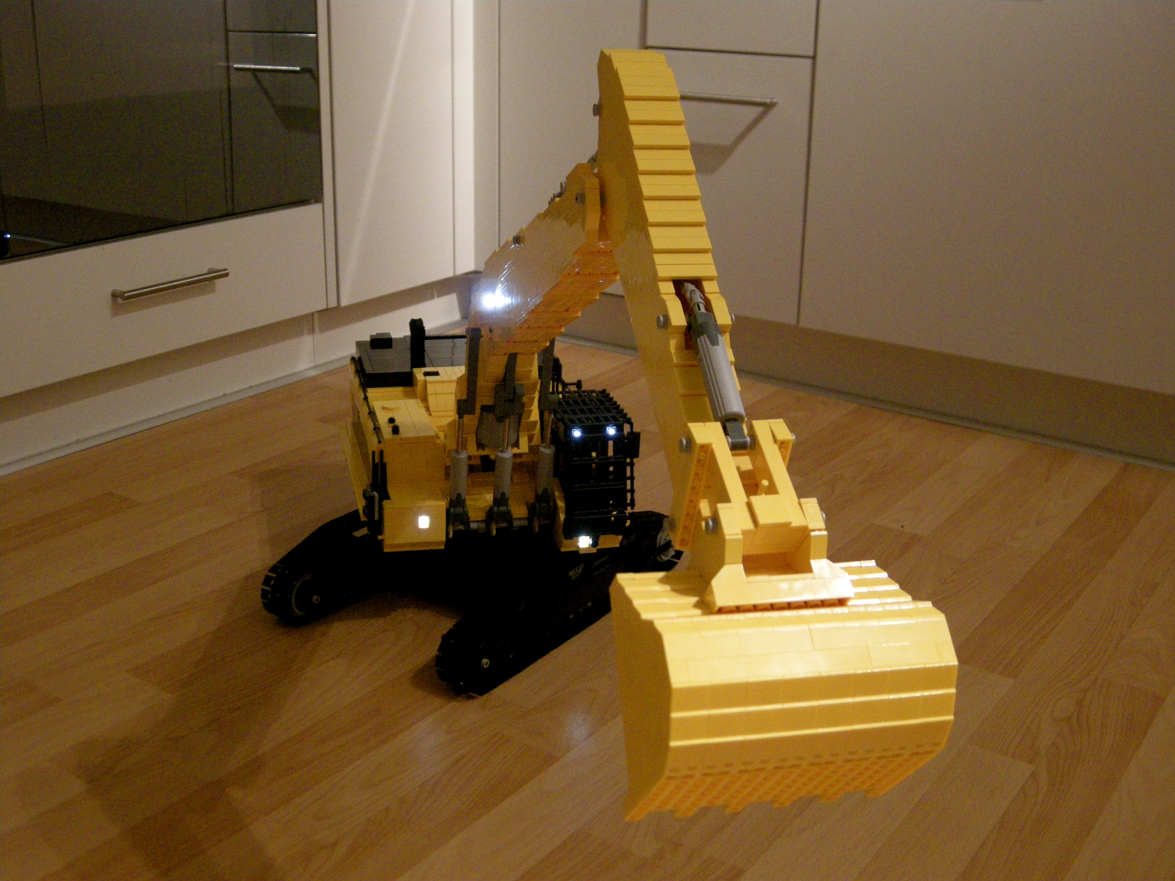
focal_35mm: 40
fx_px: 1358
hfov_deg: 46.8
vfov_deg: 36.0
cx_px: 588
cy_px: 440
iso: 520
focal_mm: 8.5
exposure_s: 1/8
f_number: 2.9
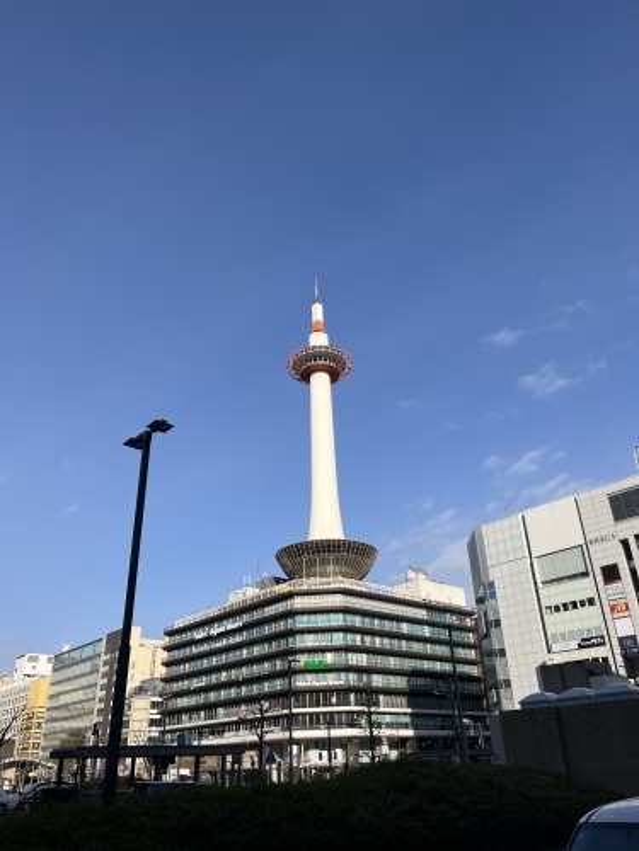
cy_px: 426
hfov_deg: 53.1
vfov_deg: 67.3
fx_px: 640
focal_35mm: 26
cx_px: 320
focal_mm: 5.1
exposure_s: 1/4016
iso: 50
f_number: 1.6
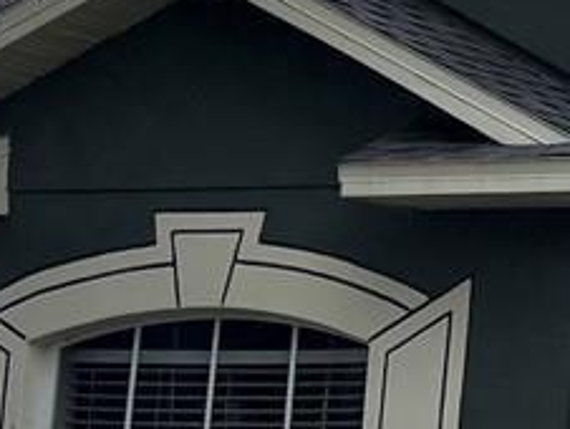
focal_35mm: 184
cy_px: 86
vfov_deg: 8.1
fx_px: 3033
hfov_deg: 8.9
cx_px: 1660
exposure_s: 1/3534
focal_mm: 5.96
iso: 50
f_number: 1.6
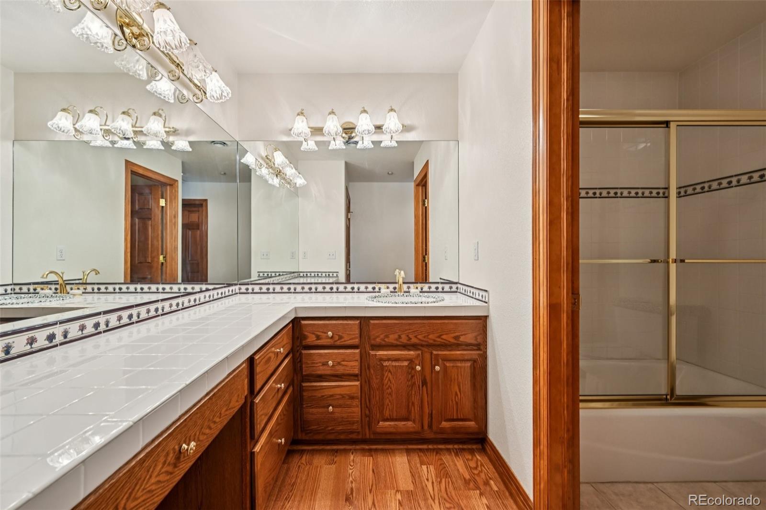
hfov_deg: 104.3
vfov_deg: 81.2
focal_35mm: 14
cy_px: 255
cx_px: 383
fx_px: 298
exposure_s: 1/15
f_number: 8
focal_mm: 14
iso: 180
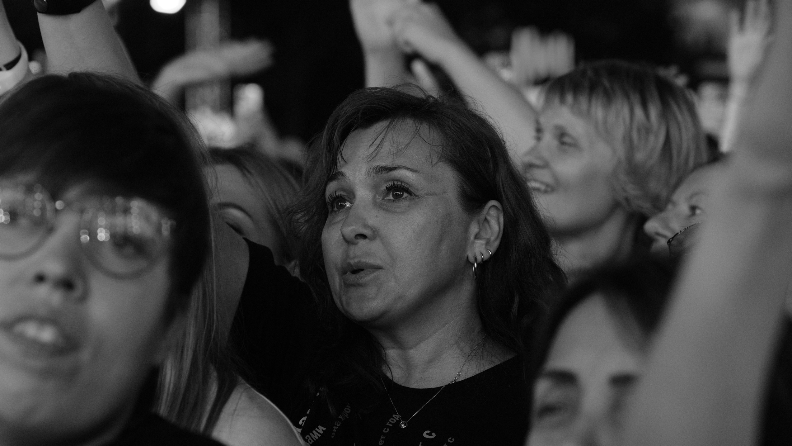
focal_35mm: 118
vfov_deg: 10.3
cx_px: 396
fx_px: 2478
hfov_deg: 18.2
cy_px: 261
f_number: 4
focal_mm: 74.4
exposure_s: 1/150
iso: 1600
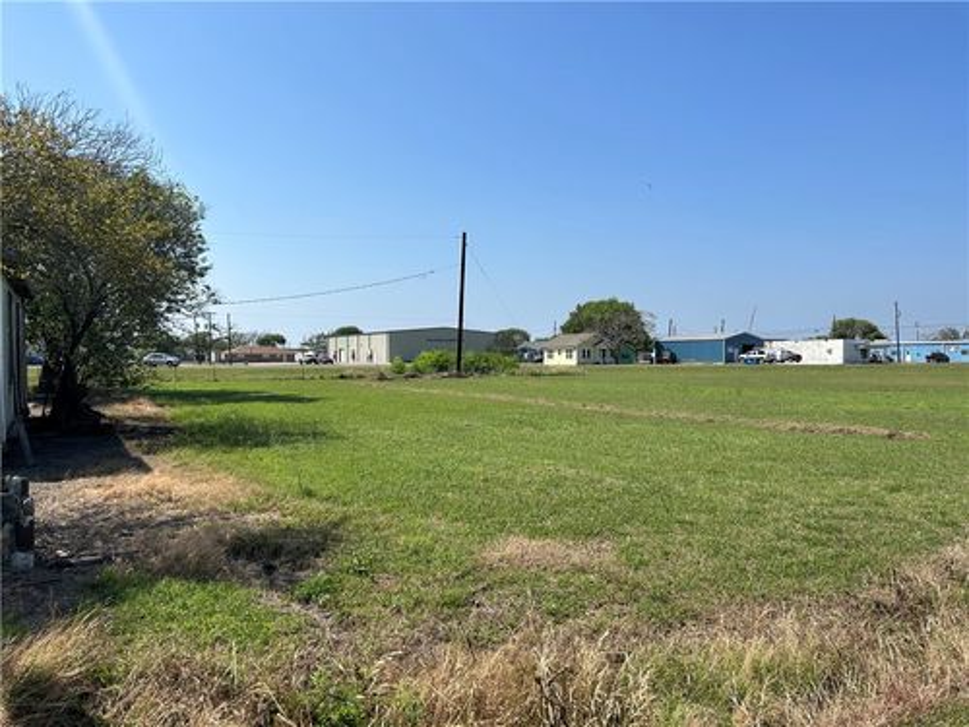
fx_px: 728
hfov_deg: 67.3
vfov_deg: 53.1
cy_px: 364
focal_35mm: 26
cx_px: 484
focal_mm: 5.7
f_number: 1.5
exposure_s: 1/5076
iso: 50
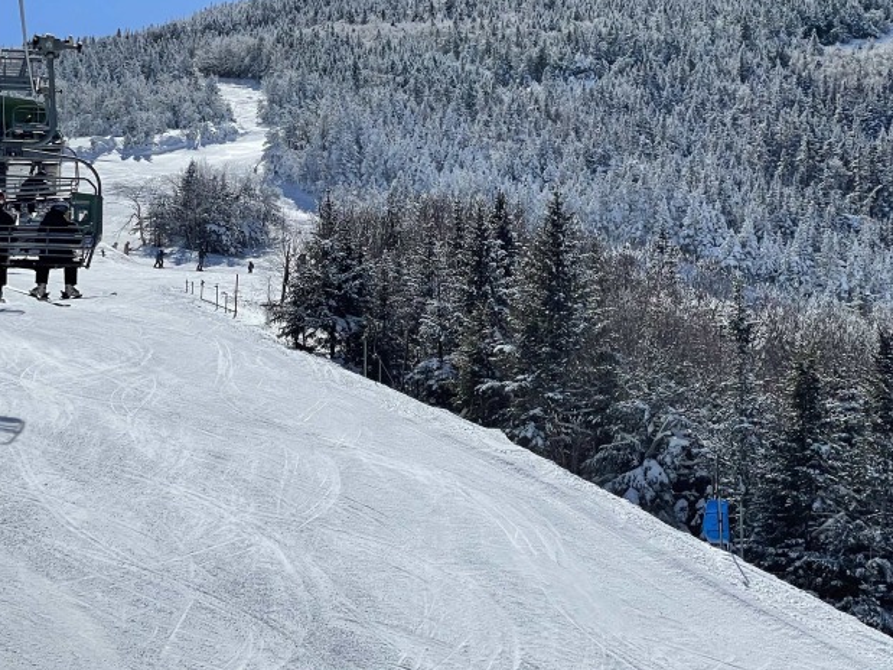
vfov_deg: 17.1
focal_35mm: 86
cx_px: 553
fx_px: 2218
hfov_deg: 22.7
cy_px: 205
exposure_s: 1/5319
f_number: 2
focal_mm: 6
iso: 25
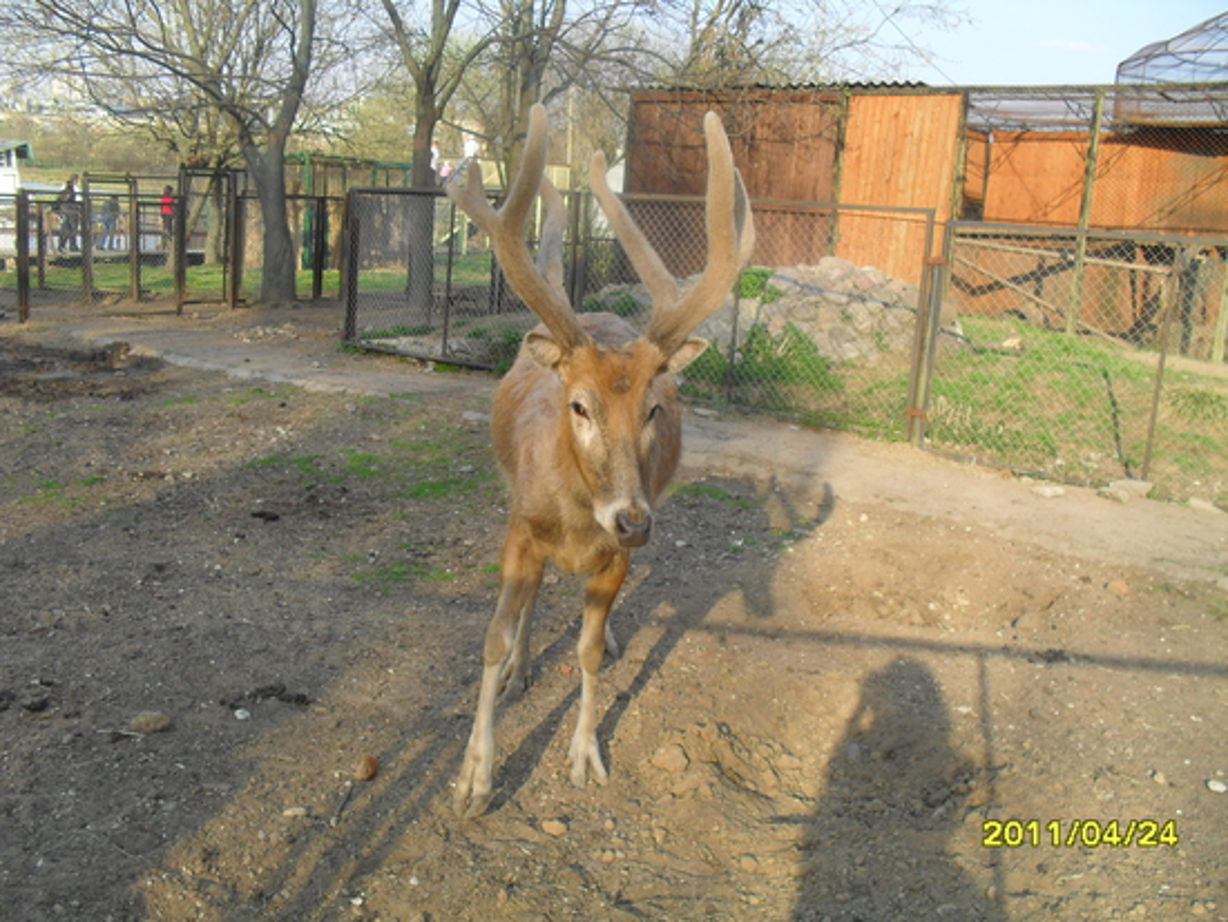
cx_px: 614
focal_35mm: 35
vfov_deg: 40.7
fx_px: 1242
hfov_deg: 52.6
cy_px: 461
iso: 100
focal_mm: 6.3
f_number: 3.2
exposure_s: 1/350
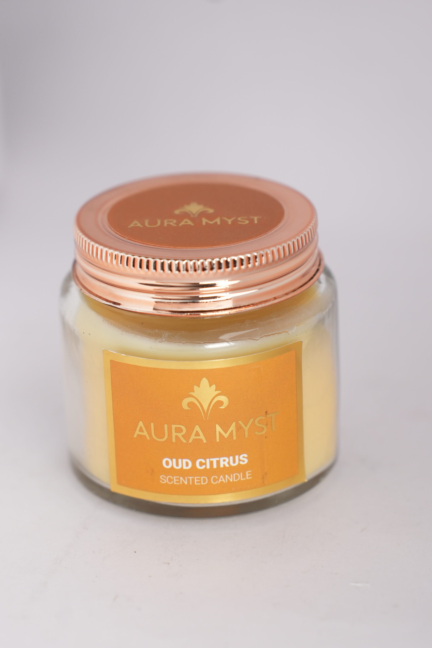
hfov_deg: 12.2
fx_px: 2016
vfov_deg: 18.3
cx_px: 216
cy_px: 324
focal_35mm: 112
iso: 250
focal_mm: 75
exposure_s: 1/250
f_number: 4
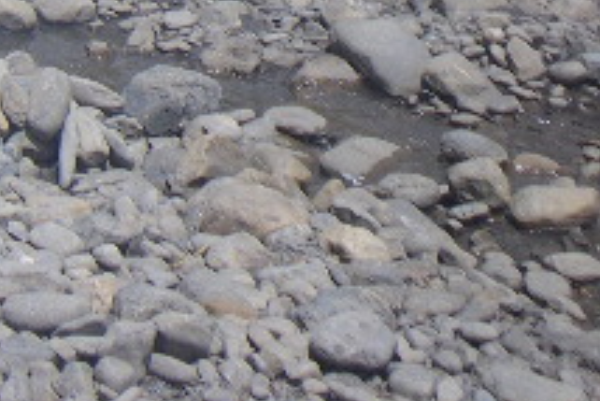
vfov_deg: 10.8
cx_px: -489
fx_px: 1935
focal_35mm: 116
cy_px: -409
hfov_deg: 15.2
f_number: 4.2
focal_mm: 5
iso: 50
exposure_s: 1/400
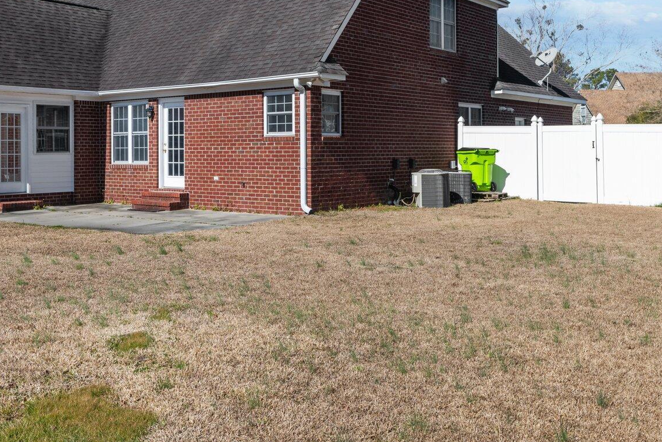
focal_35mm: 43
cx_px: 201
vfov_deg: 30.7
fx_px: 791
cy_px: 110
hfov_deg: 44.5
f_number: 9
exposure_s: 1/640
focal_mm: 24
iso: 400
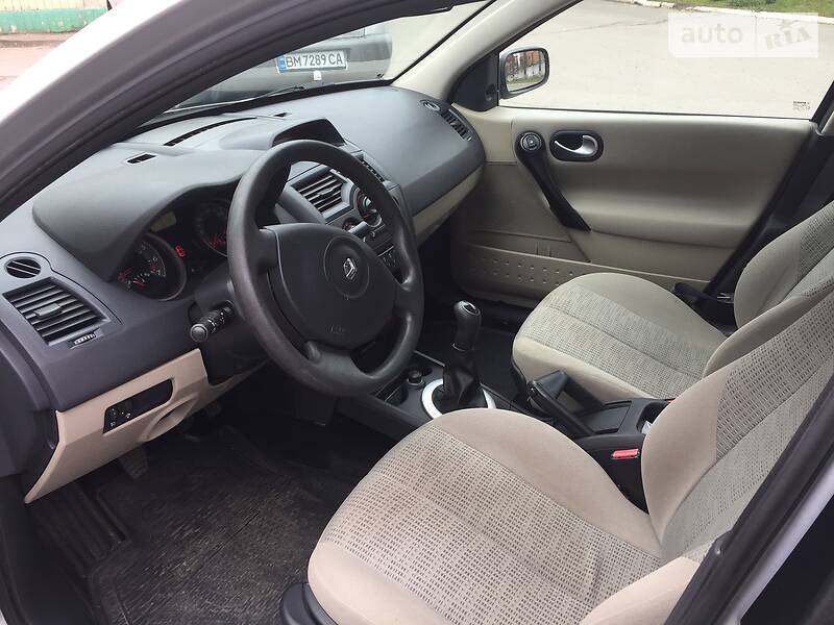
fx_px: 699
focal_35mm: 29
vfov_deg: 48.2
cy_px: 312
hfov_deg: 61.7
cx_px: 417
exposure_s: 1/192
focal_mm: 4.2
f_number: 2.2
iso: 32
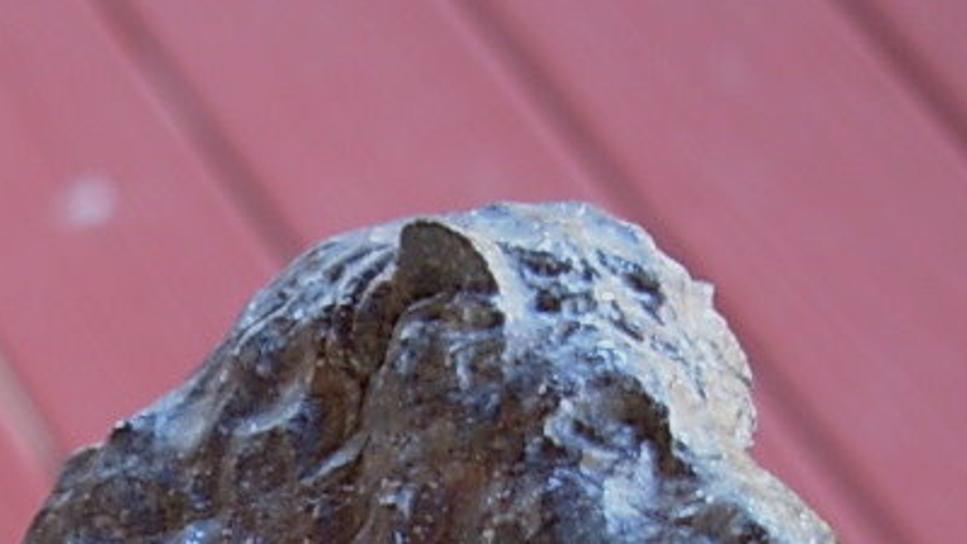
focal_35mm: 106
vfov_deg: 10.8
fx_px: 2718
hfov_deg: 20.0
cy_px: 914
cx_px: 222
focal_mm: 6.3
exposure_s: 1/10.4
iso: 50
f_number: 2.9
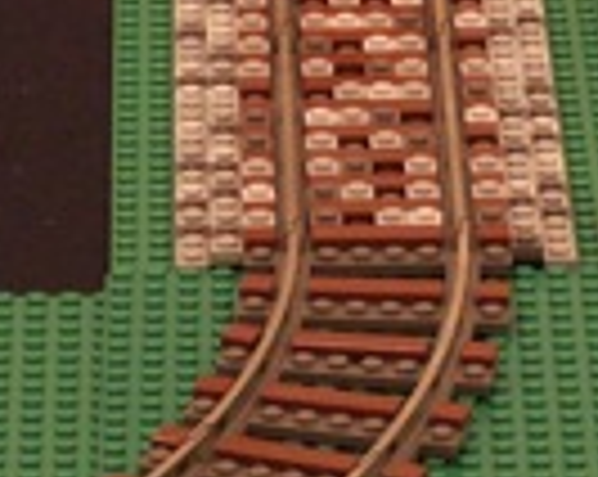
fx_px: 6822
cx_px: 895
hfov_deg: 5.0
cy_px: 135
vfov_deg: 4.0
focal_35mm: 386
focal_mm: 13.65
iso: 160
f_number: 3.5
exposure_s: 1/25
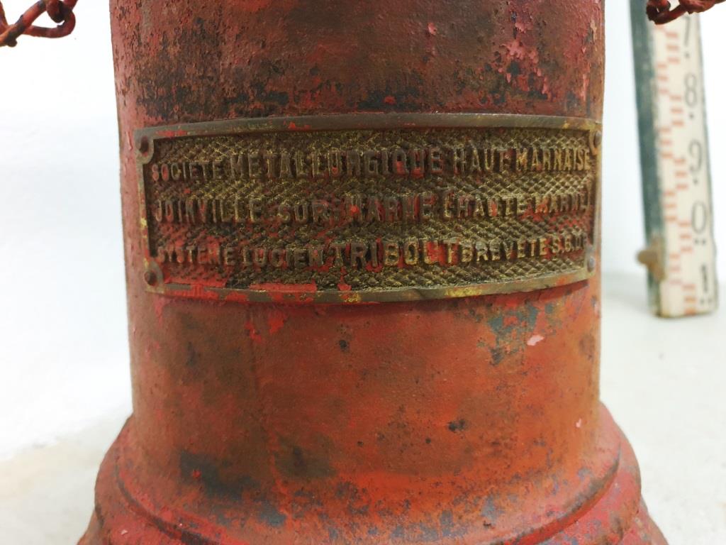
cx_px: 363
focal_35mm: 26
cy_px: 272
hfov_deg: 67.3
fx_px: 545
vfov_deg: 53.1
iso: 320
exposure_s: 1/14
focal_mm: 4.3
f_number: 1.5
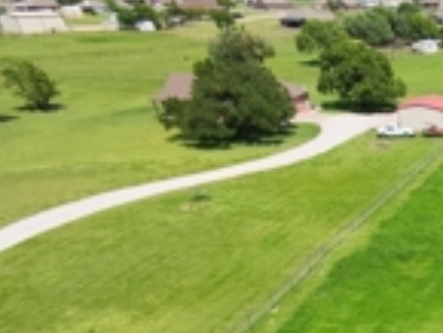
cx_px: 587
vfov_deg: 29.3
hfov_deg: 31.9
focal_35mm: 44
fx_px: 564
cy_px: 379
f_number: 2.55
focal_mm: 16
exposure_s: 1/1745
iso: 103
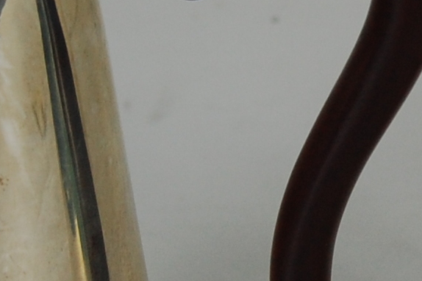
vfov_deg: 7.2
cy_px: 115
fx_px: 2226
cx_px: 443
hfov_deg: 10.7
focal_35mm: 190
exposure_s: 1/125
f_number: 5.6
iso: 400
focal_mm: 28
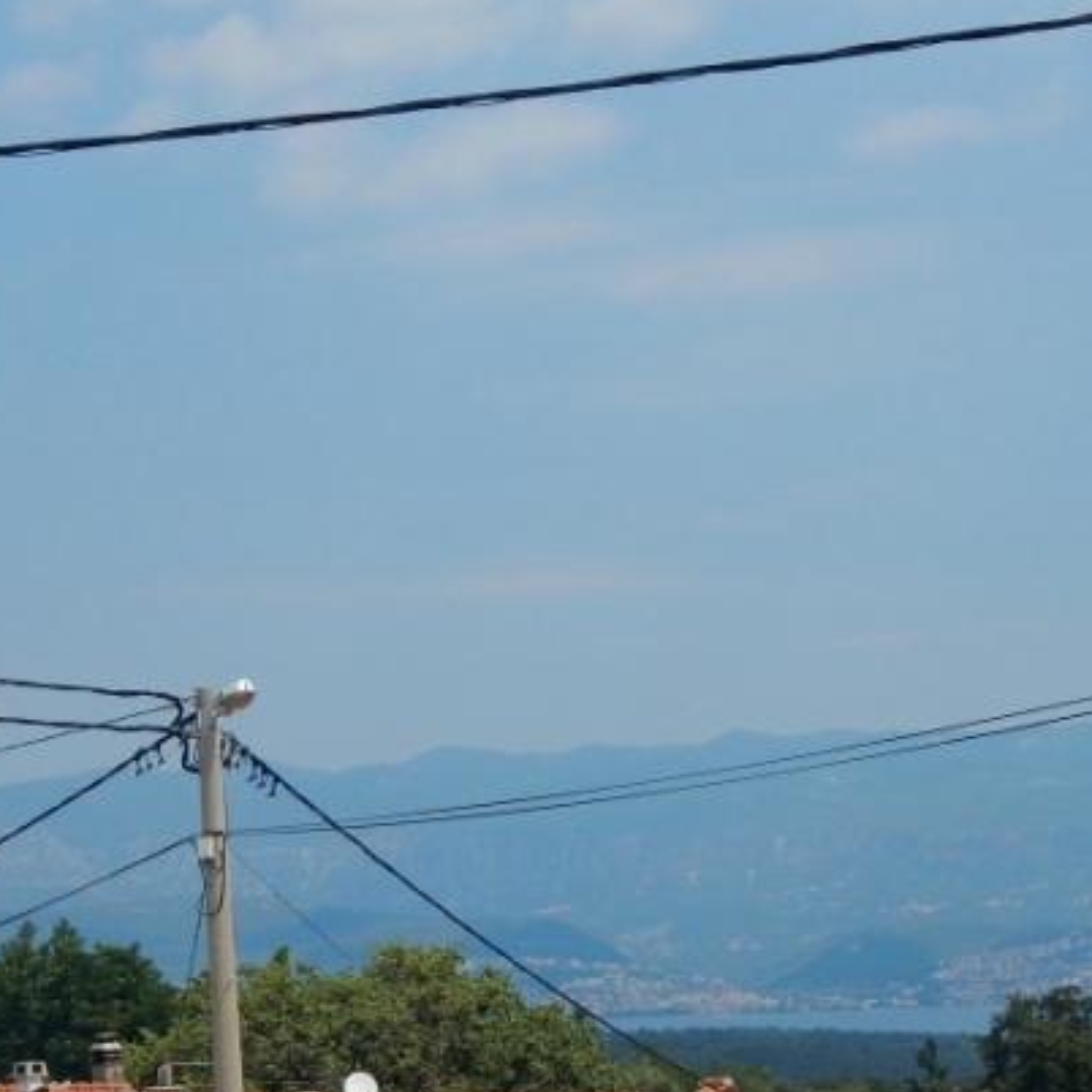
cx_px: 484
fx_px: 3855
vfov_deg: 16.0
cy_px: 934
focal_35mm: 108
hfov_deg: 16.1
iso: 125
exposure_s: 1/500
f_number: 7.4
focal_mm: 8.6
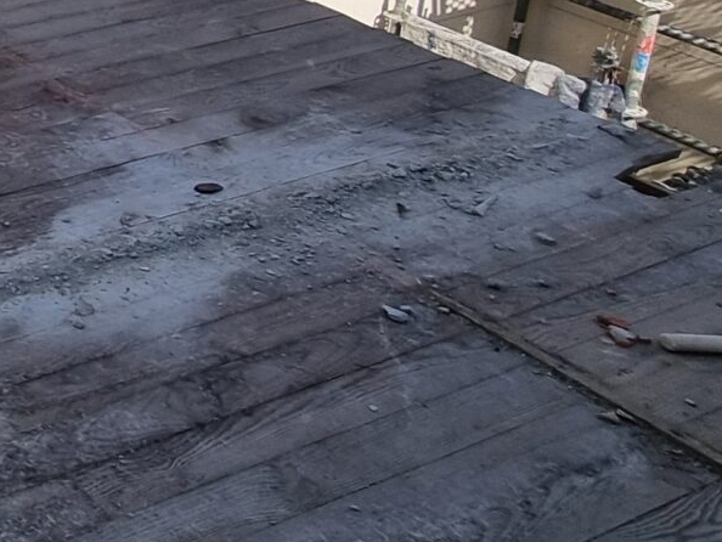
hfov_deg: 22.9
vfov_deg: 22.9
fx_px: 1168
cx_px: -512
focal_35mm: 56
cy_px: -182
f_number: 2.2
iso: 50
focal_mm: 2.2
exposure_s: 1/2736
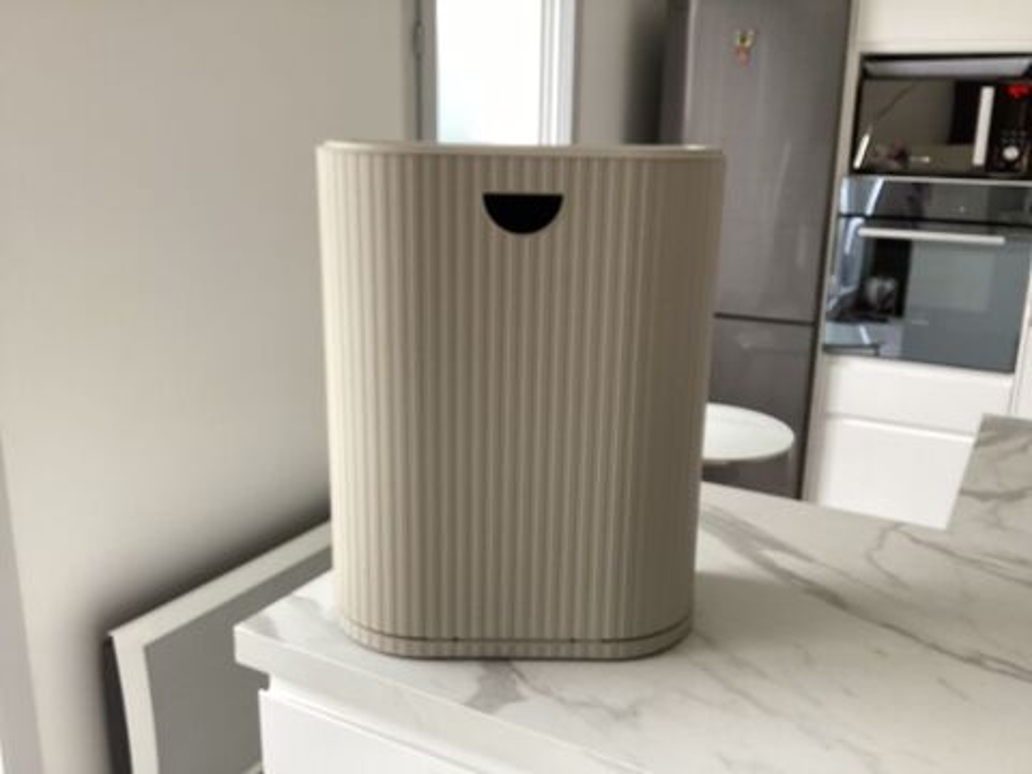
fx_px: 924
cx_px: 516
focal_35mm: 31
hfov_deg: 58.4
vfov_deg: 45.4
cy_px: 387
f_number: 2.4
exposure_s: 1/60
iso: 80
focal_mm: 3.3
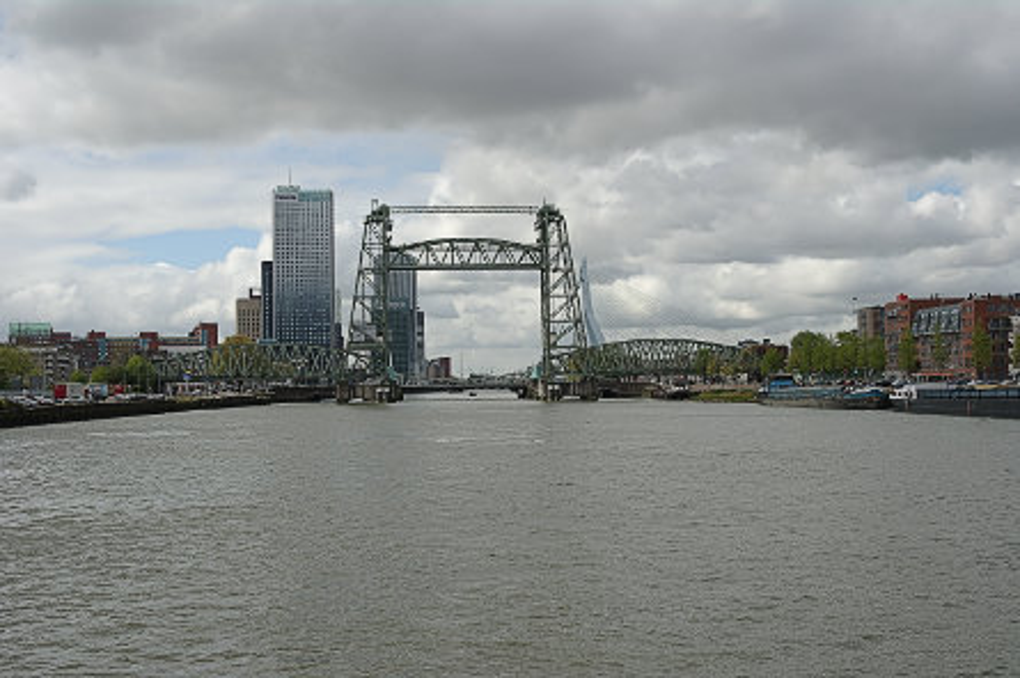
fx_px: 1302
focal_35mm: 46
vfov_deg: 29.2
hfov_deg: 42.8
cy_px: 339
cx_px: 510
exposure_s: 1/320
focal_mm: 30
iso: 100
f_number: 6.7
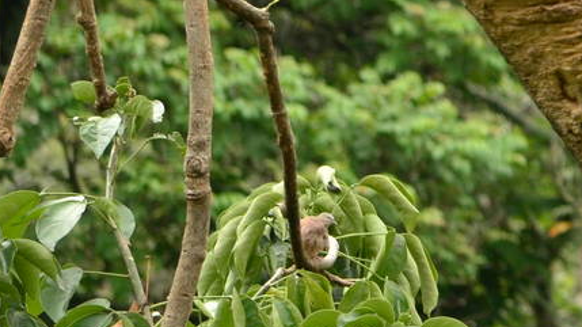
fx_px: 12635
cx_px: 1007
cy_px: -161
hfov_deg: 2.6
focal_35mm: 819
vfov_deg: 1.5
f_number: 6.3
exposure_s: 1/200
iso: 400
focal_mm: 140
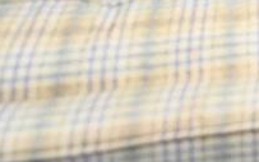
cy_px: -404
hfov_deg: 11.9
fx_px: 918
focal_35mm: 130
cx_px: 683
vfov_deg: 7.9
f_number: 2.8
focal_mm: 16
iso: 110
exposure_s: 1/80
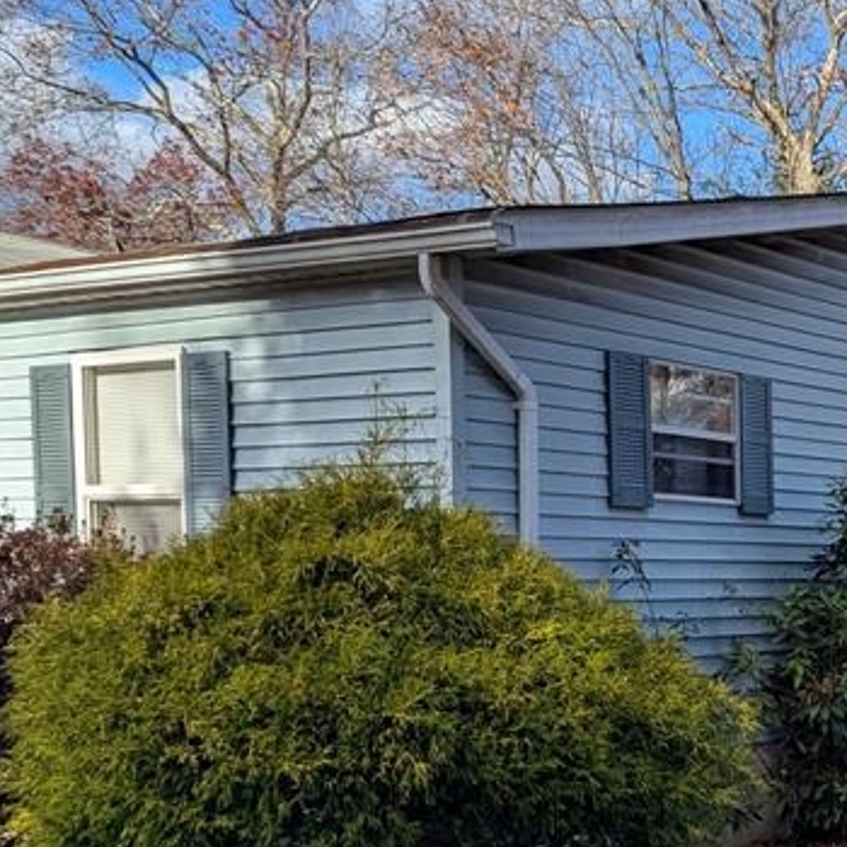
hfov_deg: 25.5
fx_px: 1716
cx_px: 958
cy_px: 668
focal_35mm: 62
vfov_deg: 27.2
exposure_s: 1/1529
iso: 45
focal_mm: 6.81
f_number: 1.85
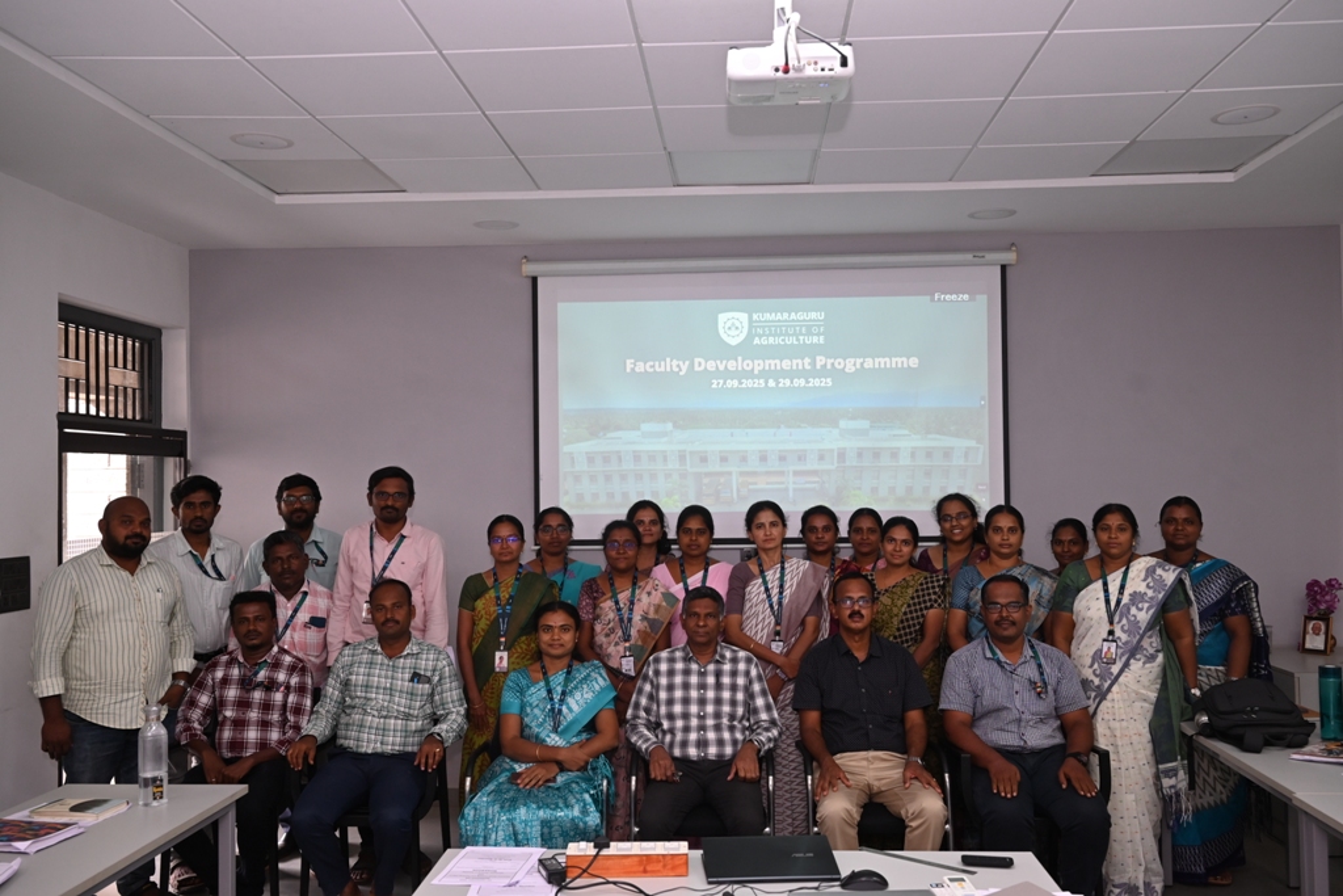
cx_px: 672
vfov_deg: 41.7
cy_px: 448
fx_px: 1175
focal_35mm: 32
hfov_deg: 59.5
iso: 800
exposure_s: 1/125
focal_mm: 31.5
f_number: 4
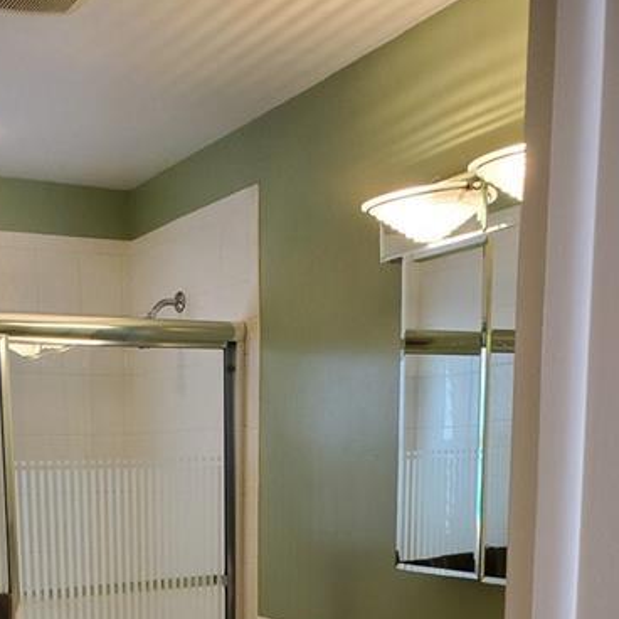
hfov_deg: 34.7
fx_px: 971
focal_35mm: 48
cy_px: 609
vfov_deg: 32.7
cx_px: 163
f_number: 2.4
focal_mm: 4.3
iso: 250
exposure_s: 1/120
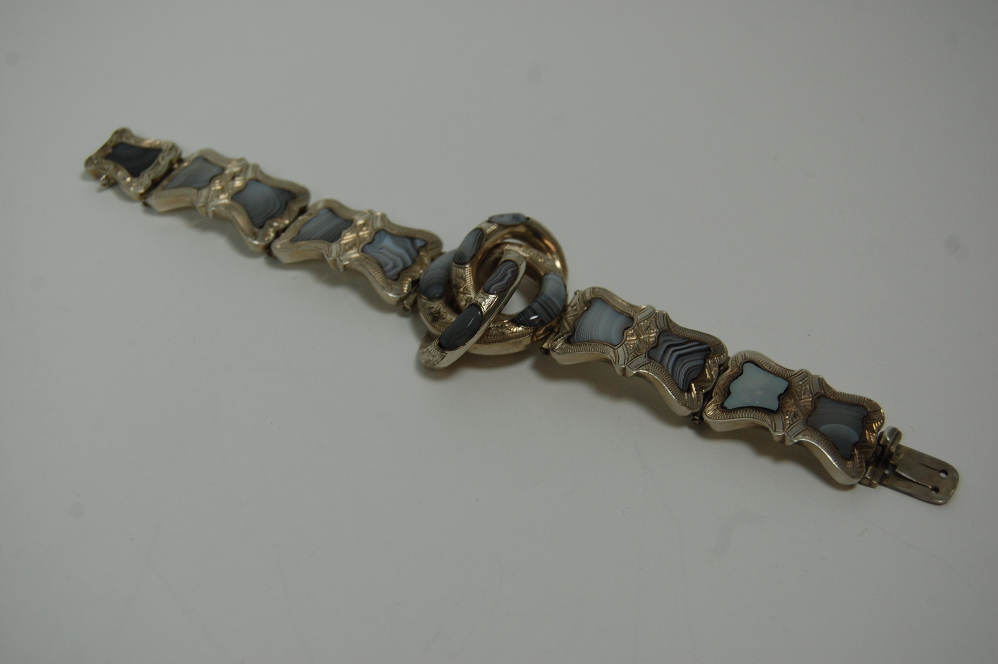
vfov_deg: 23.7
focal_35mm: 57
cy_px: 332
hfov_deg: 35.1
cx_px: 499
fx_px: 1579
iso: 320
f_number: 5.6
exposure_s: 1/125
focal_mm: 38
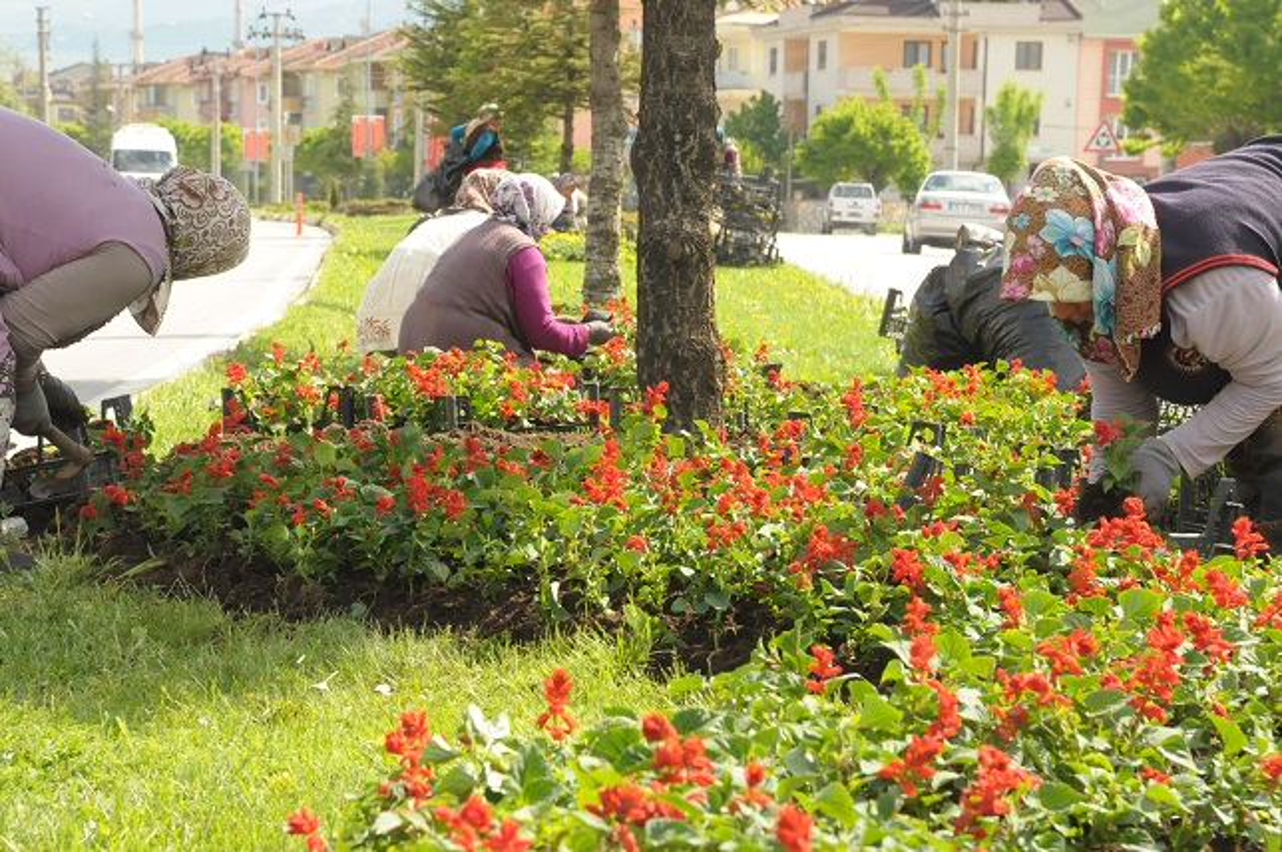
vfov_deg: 13.8
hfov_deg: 20.6
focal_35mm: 99
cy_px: 426
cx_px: 641
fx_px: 3522
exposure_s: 1/400
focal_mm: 66
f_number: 10
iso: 800
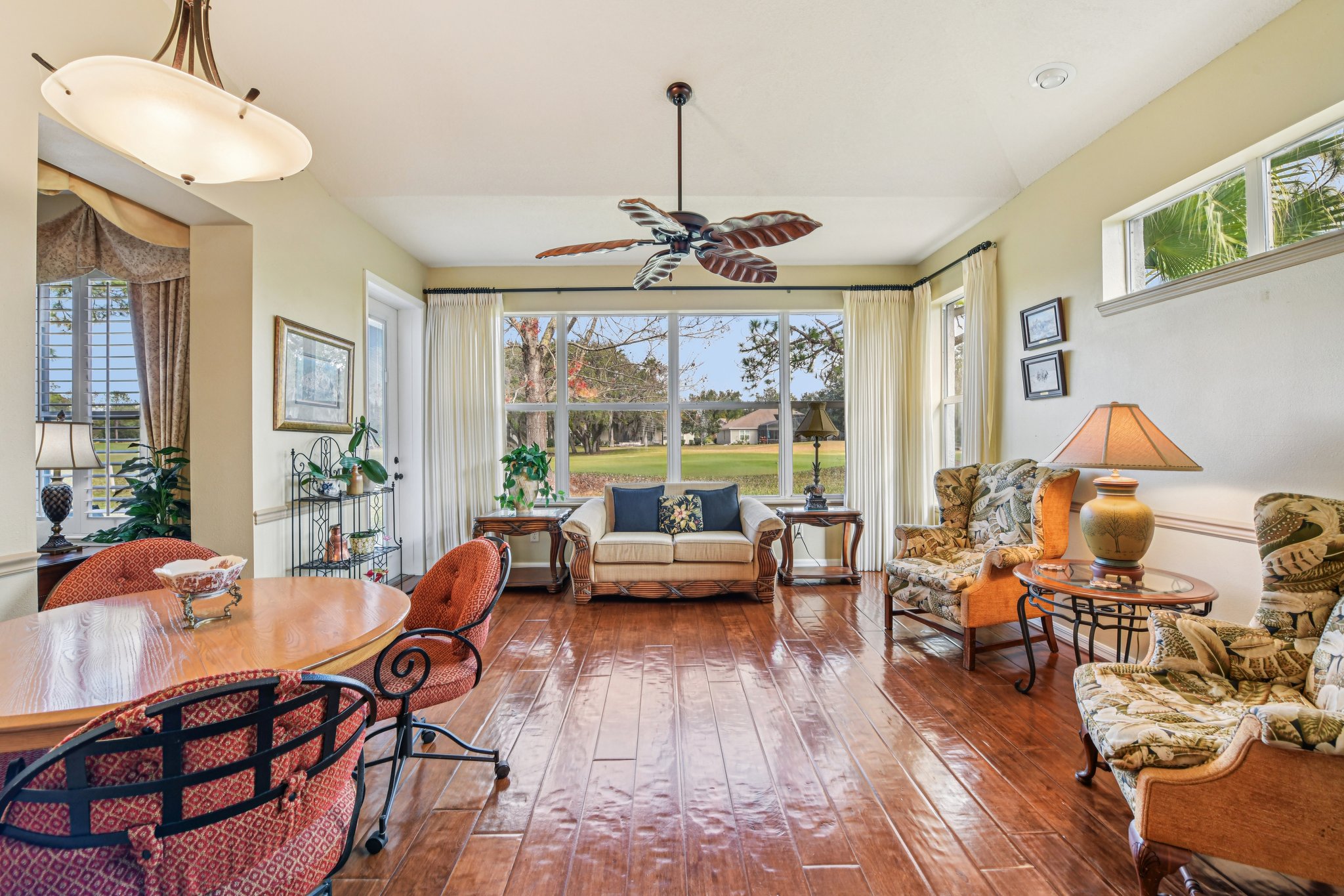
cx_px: 672
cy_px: 448
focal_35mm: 15
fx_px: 560
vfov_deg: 77.3
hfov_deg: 100.4
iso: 400
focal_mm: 15
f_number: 8
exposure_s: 1/30
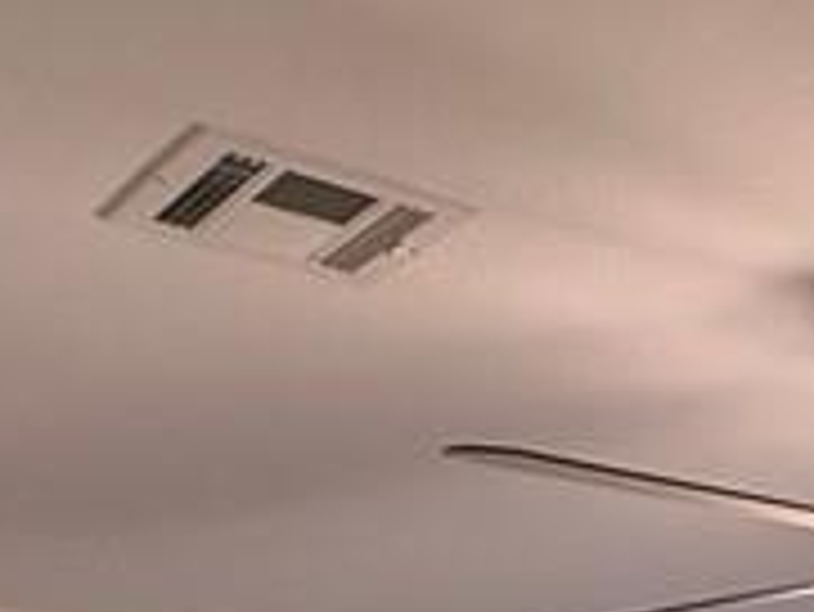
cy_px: 1292
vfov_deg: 14.7
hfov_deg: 19.6
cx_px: 1385
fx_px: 1859
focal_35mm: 79
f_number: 2.2
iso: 320
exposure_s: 1/120
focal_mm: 2.22
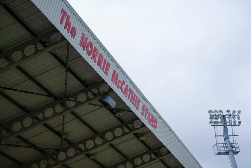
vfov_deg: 17.7
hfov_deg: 26.3
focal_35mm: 77
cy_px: 84
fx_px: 537
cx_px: 126
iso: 100
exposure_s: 1/1250
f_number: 2.8
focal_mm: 77
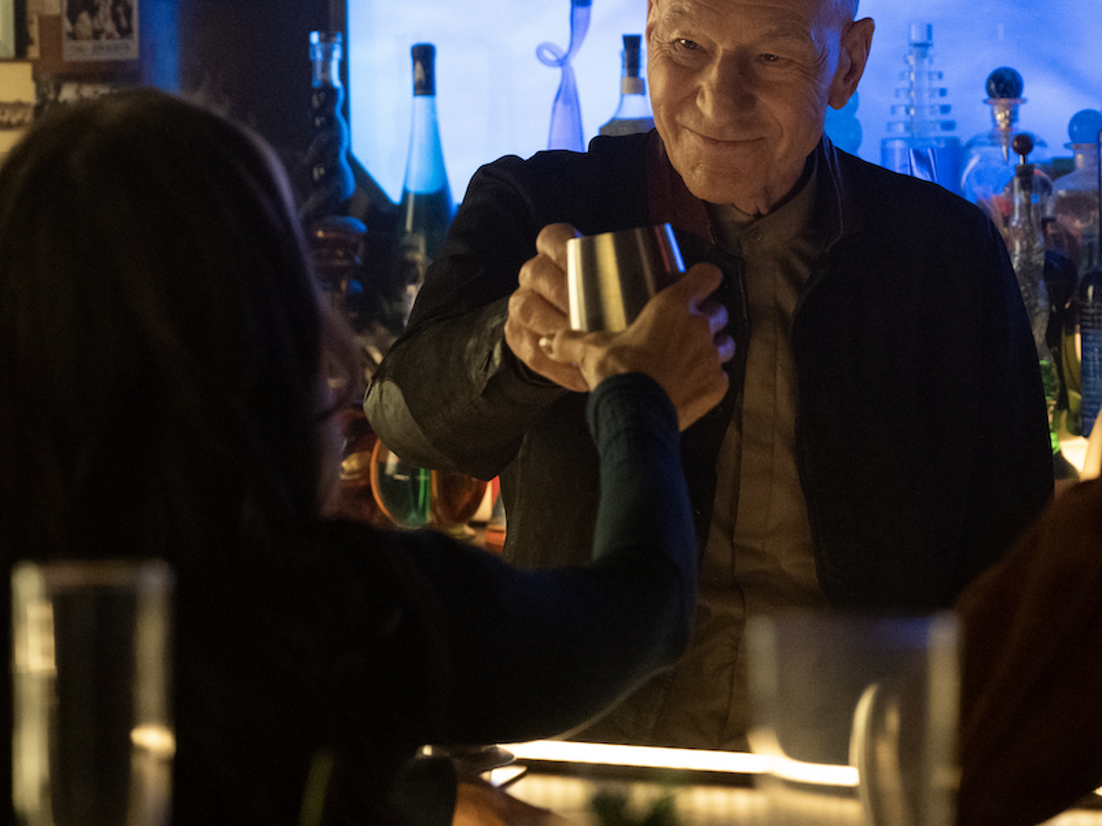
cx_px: 724
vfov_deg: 9.6
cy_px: 320
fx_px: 4901
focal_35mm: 154
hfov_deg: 12.8
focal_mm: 71.5
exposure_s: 1/160
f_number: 4.5
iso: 6400
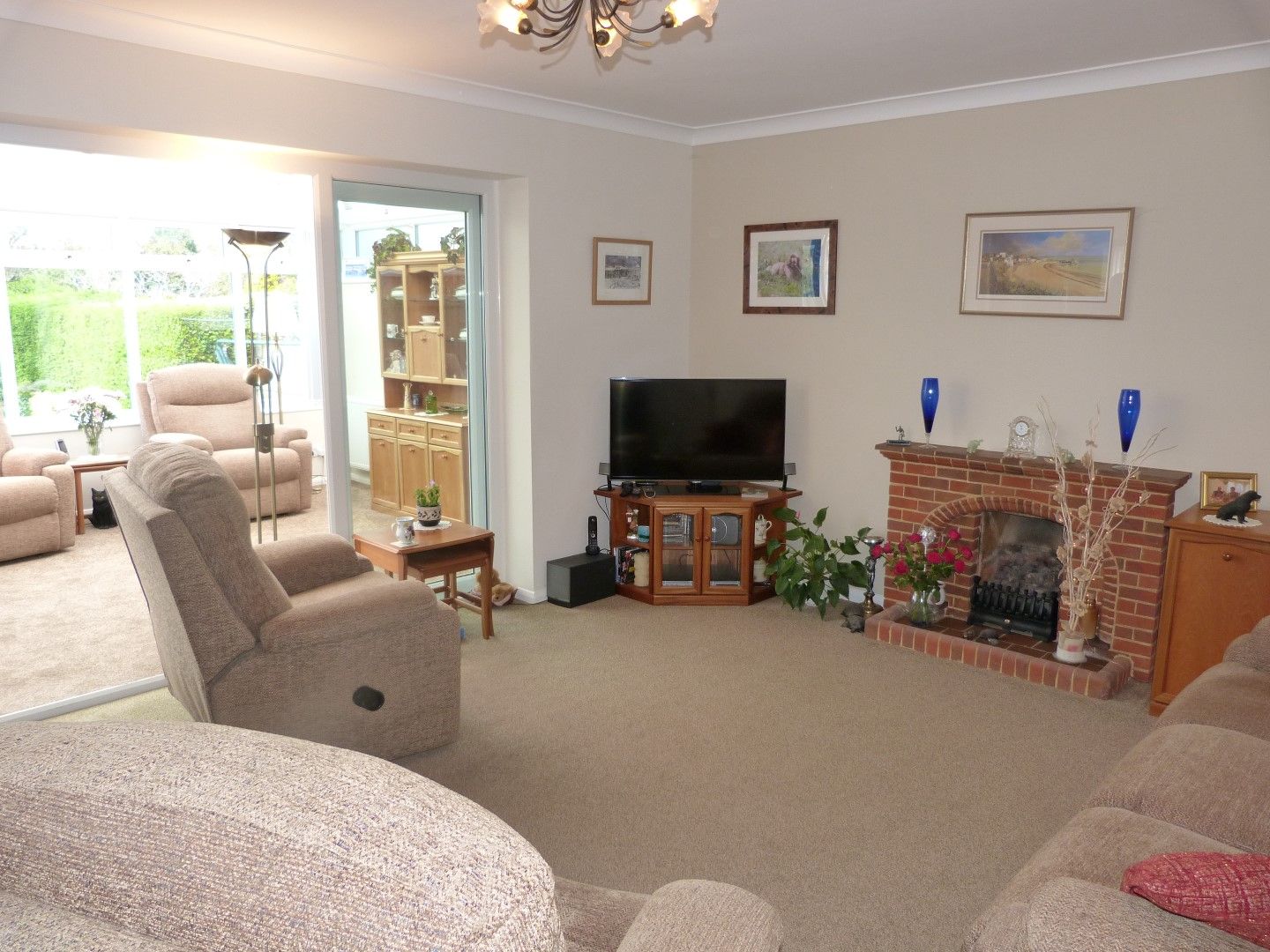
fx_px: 917
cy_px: 476
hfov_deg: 69.4
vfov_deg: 54.9
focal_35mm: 25
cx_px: 635
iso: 125
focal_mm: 4.5
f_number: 2.8
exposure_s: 1/60
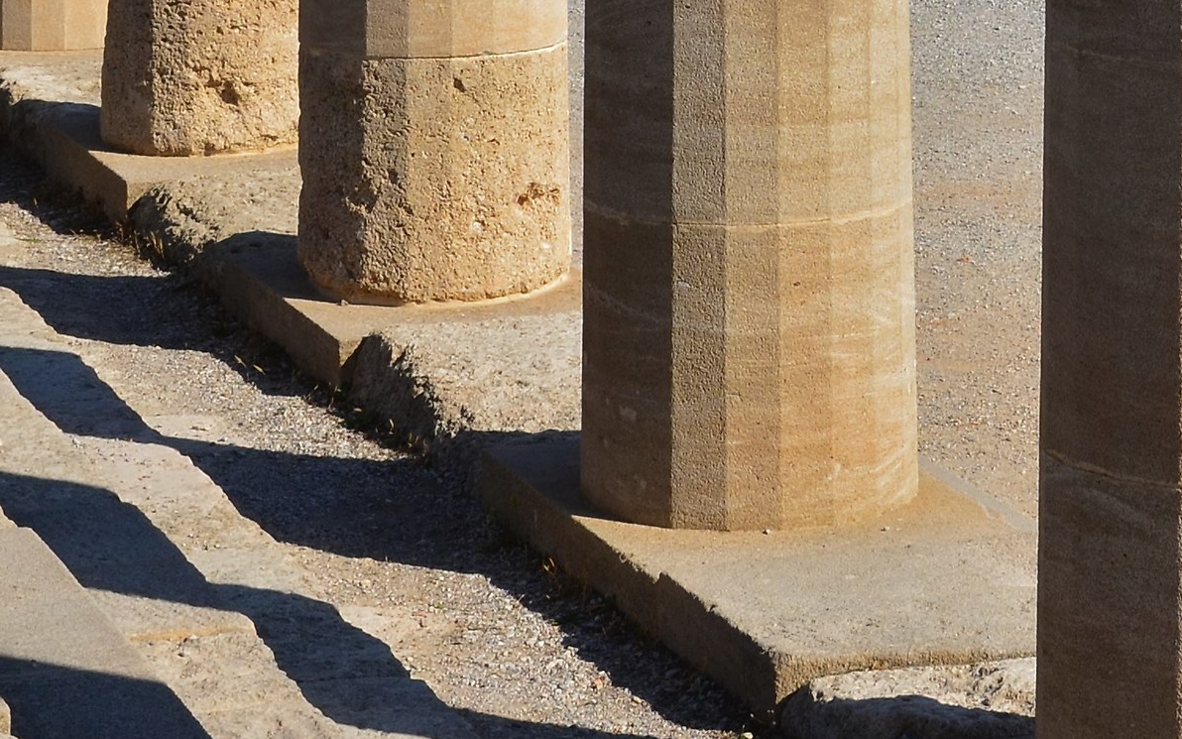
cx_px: 435
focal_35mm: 86
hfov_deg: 24.0
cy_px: -41
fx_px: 2770
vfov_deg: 14.9
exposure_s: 1/200
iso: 100
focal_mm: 28
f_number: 10
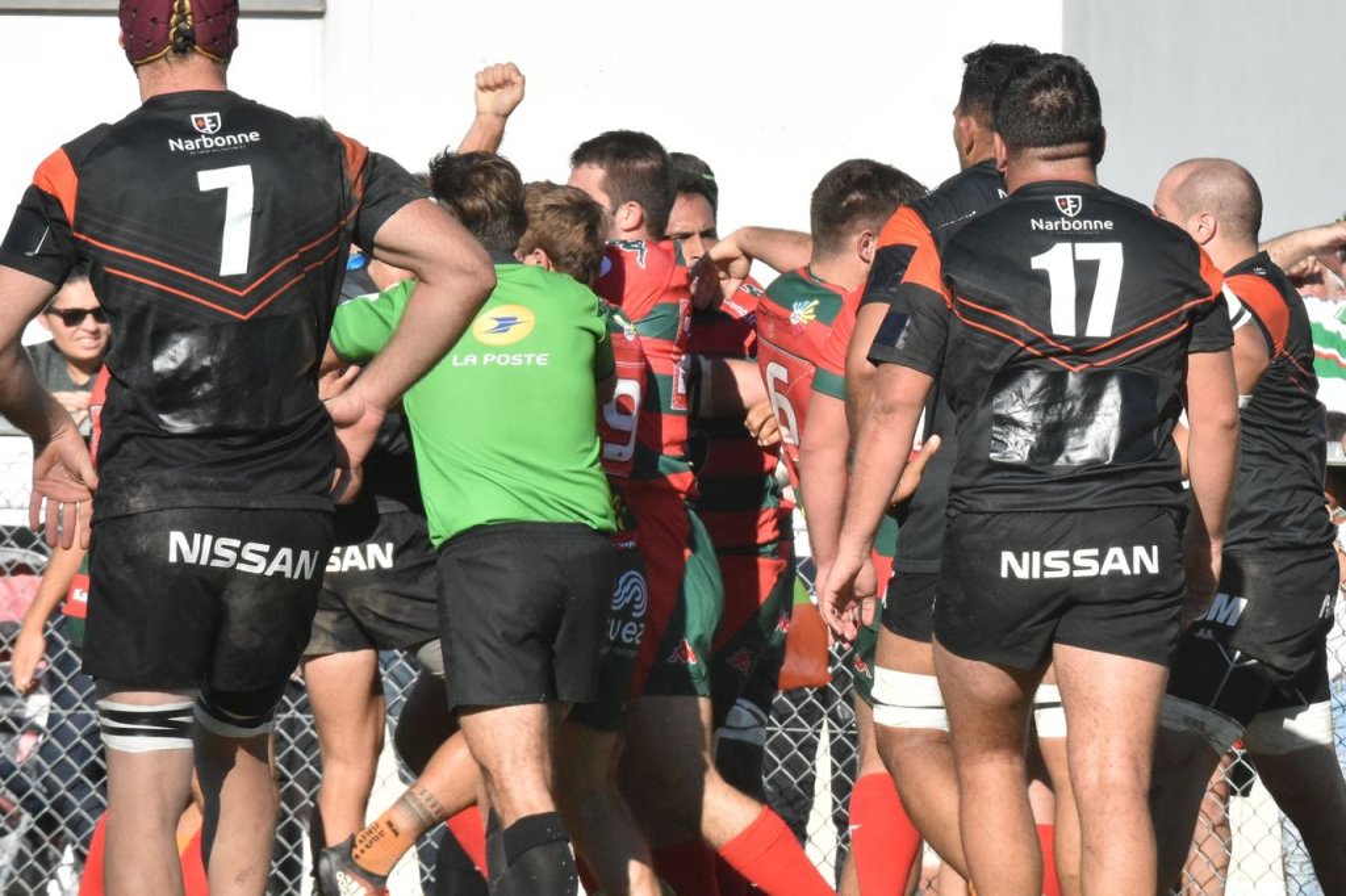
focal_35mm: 375
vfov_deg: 3.7
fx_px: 14016
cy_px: 448
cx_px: 673
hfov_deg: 5.5
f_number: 16
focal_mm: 250
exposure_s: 1/1600
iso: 1600
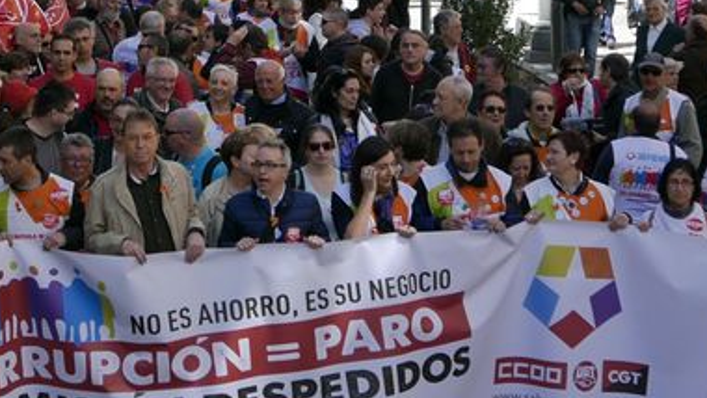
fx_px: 2382
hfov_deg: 16.7
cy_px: -28
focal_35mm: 127
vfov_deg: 9.5
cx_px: 115
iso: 100
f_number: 4
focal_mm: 22
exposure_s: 1/320
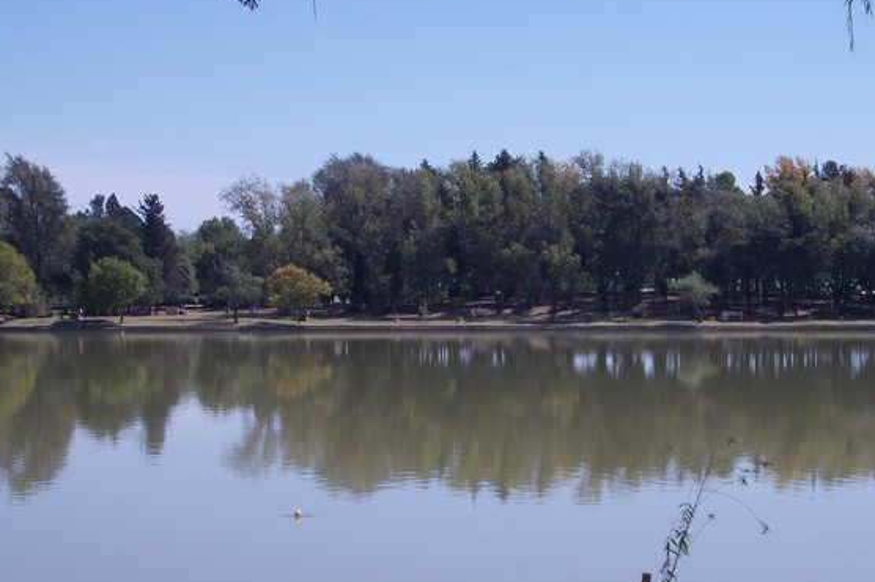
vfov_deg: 15.8
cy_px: 403
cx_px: 489
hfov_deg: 23.6
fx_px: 2089
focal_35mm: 86
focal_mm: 8.5
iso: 80
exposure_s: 1/200
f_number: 8
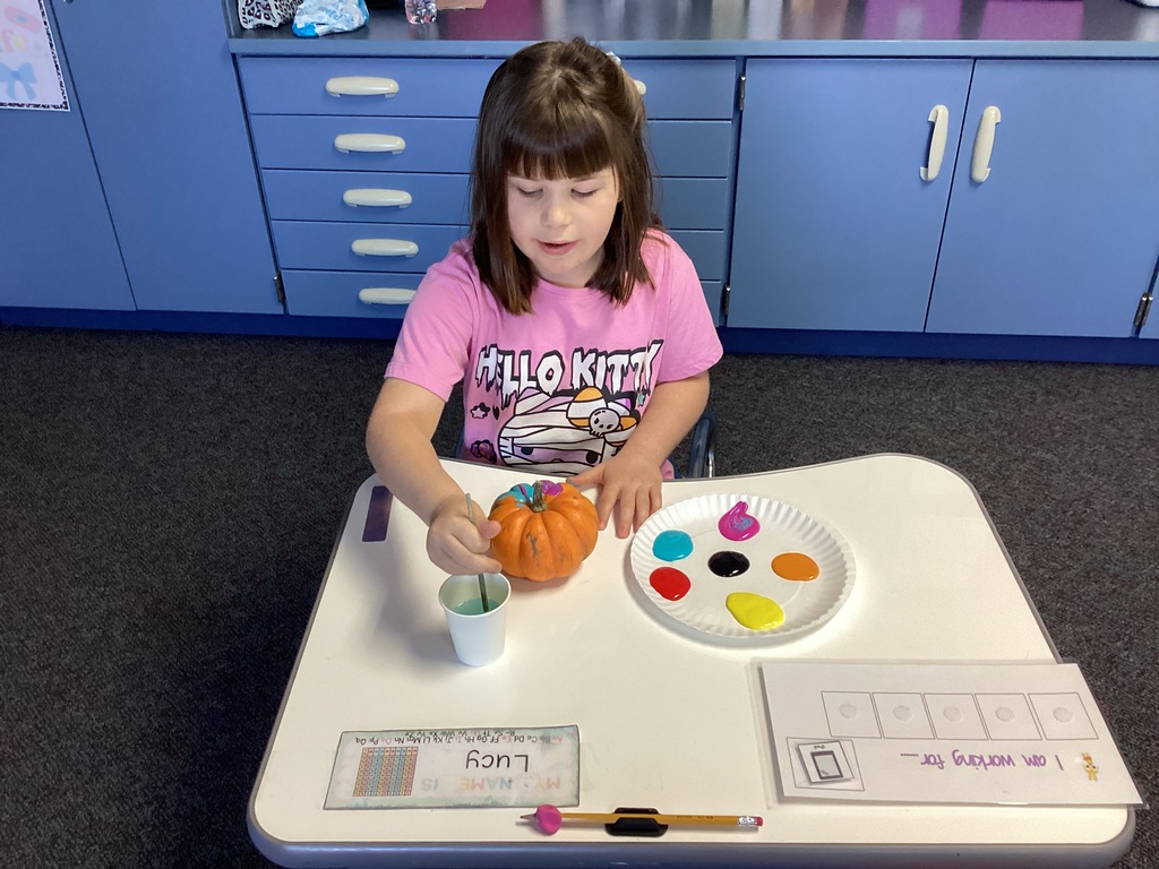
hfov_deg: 58.4
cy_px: 434
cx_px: 580
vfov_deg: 45.4
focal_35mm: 31
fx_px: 1038
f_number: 2.4
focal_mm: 3.3
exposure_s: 1/60
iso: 200
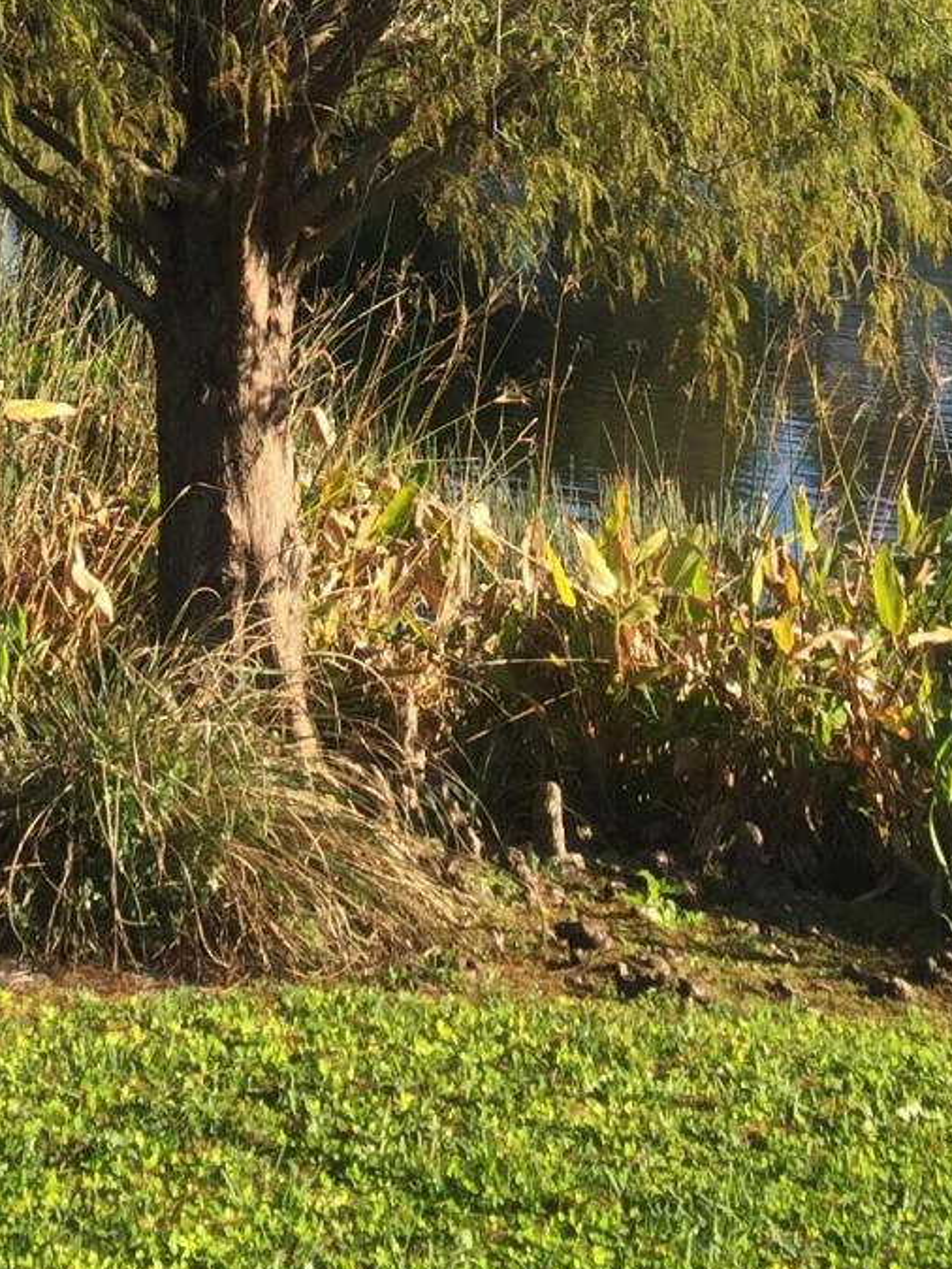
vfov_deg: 20.5
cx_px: 294
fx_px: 3152
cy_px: -437
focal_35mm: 86
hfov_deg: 17.1
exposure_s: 1/775
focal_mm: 4.15
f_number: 2.2
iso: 32
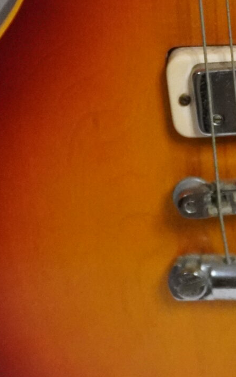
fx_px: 1698
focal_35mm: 165
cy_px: 17
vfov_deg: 12.6
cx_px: 269
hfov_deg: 7.9
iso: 6400
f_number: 5
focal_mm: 30
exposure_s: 1/160
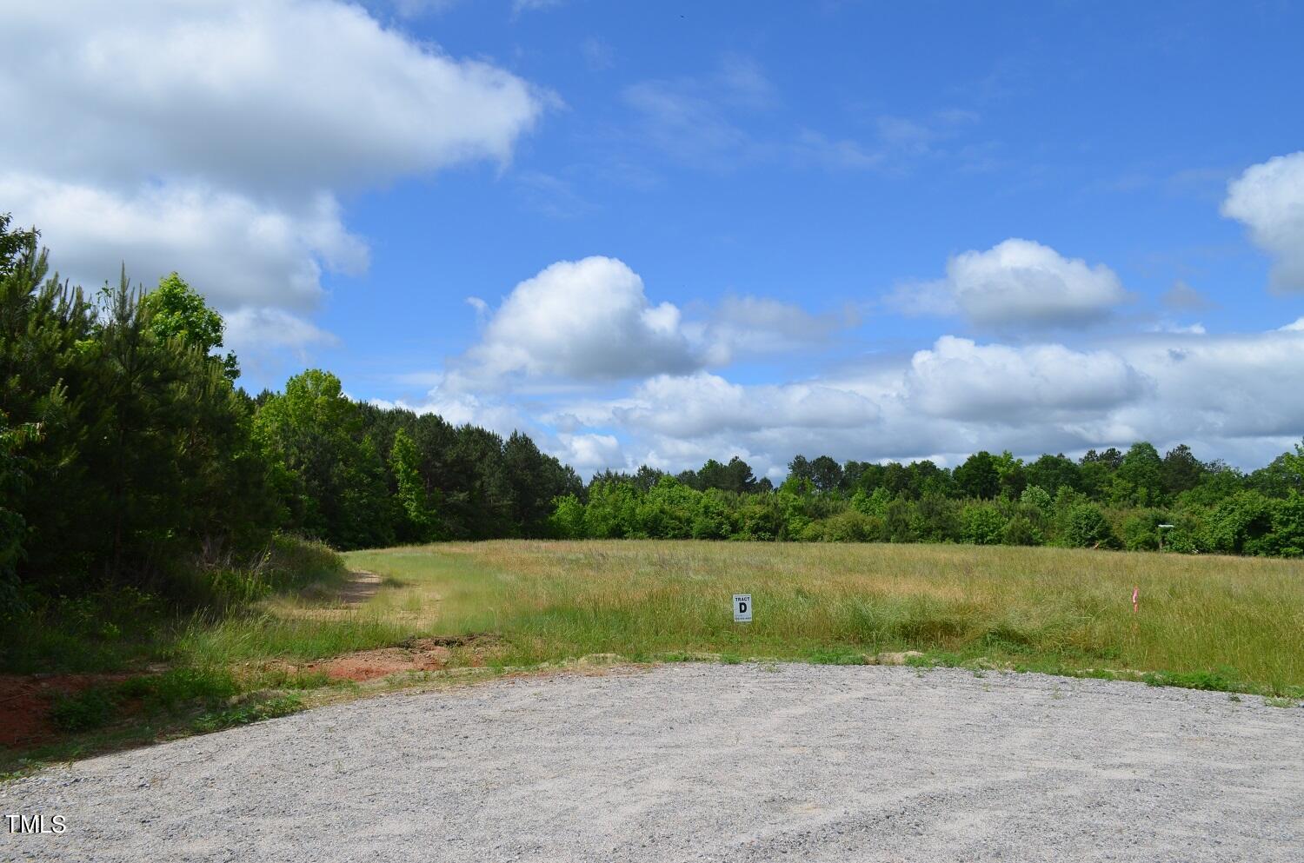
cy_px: 432
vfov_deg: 47.7
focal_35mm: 27
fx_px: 976
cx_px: 652
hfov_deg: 67.5
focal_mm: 18
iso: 100
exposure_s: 1/320
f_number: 9
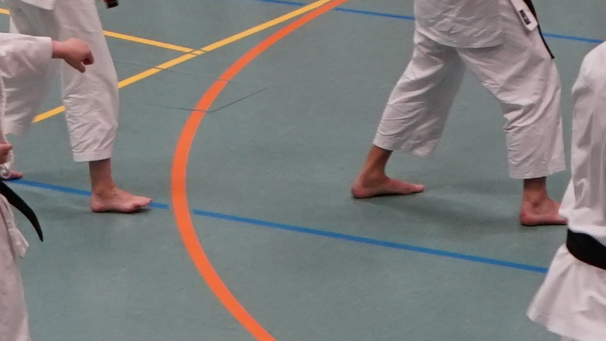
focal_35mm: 212
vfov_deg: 5.7
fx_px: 3407
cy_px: -55
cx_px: -62
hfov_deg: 10.1
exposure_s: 1/80
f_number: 4.5
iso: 640
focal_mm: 28
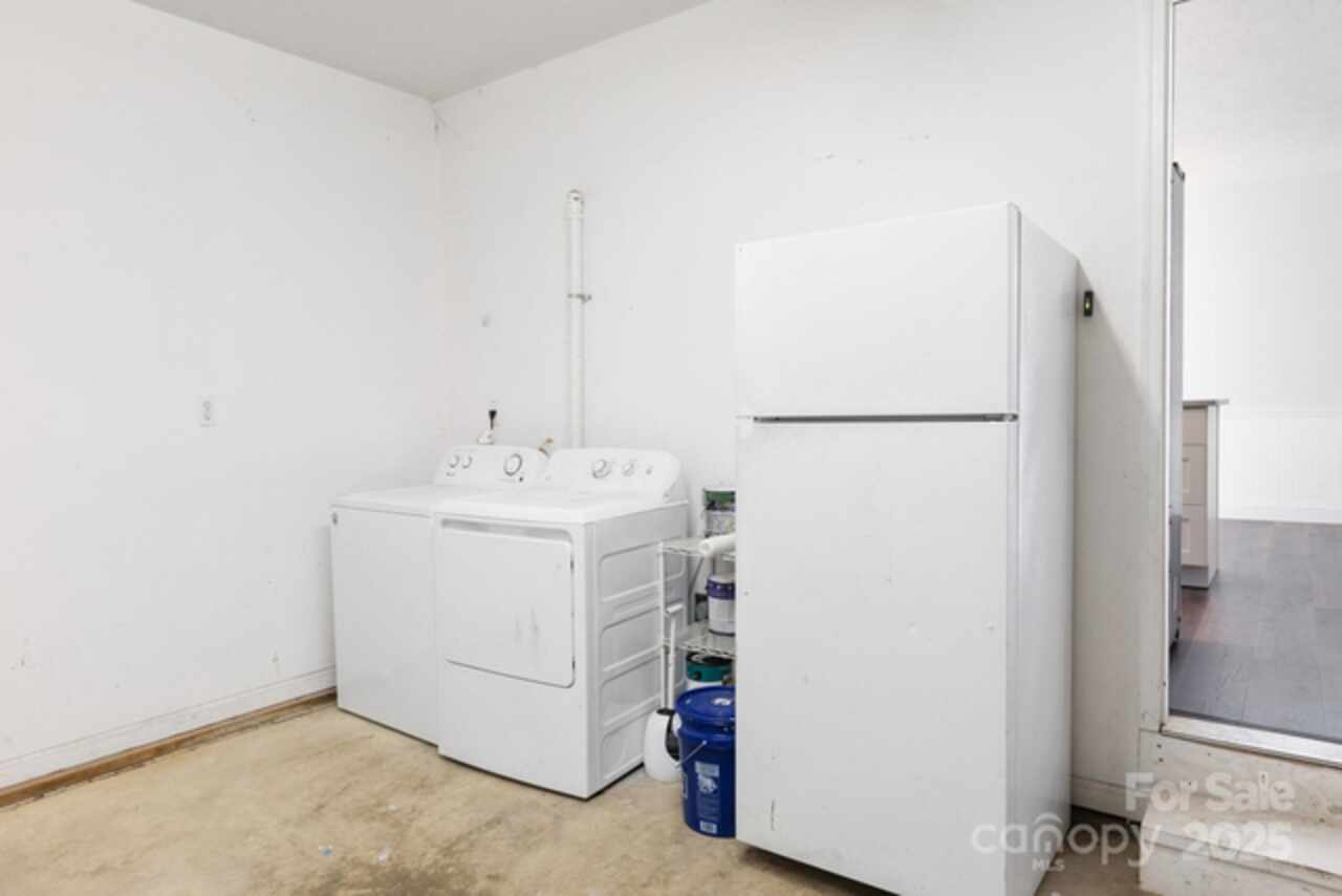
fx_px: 802
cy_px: 448
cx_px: 671
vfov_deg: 58.4
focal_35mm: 22
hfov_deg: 79.9
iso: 1600
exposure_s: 1/100
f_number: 8
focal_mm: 21.5
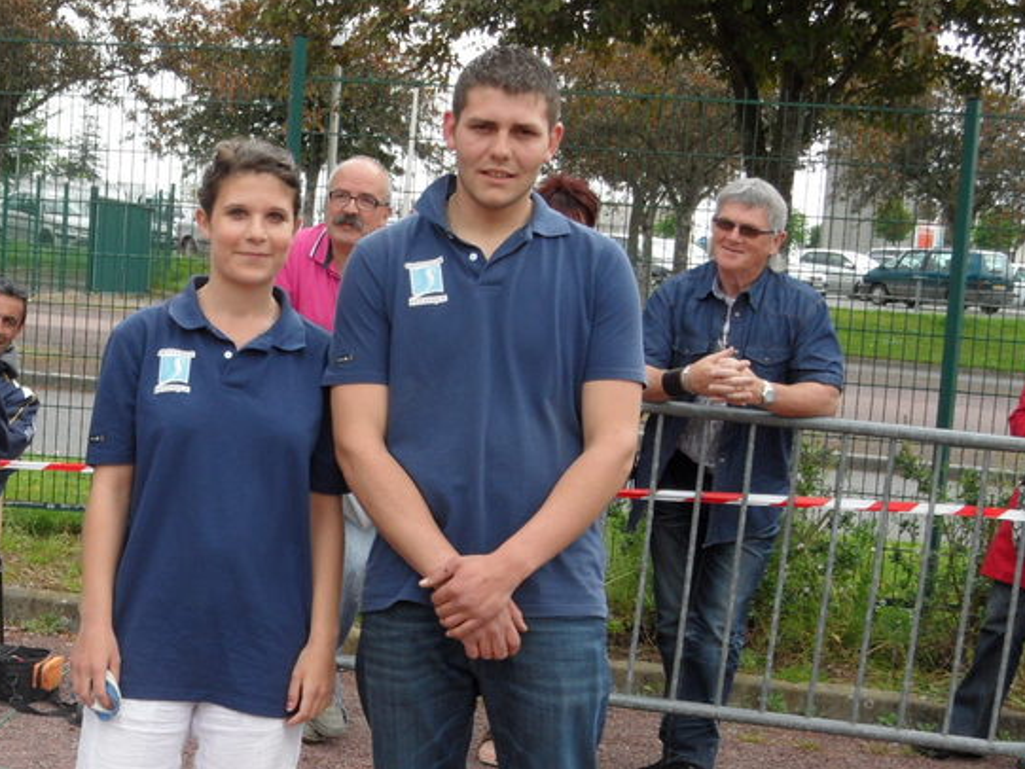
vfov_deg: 20.5
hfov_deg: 26.6
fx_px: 2103
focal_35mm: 71
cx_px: 131
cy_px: 602
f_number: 3.6
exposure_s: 1/250
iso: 80
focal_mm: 6.5
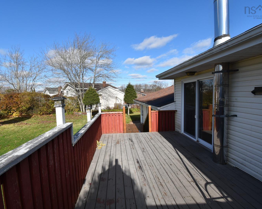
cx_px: 120
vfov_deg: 77.0
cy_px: 105
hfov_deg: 89.4
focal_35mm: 17
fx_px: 132
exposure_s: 1/350
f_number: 9.5
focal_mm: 10
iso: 200
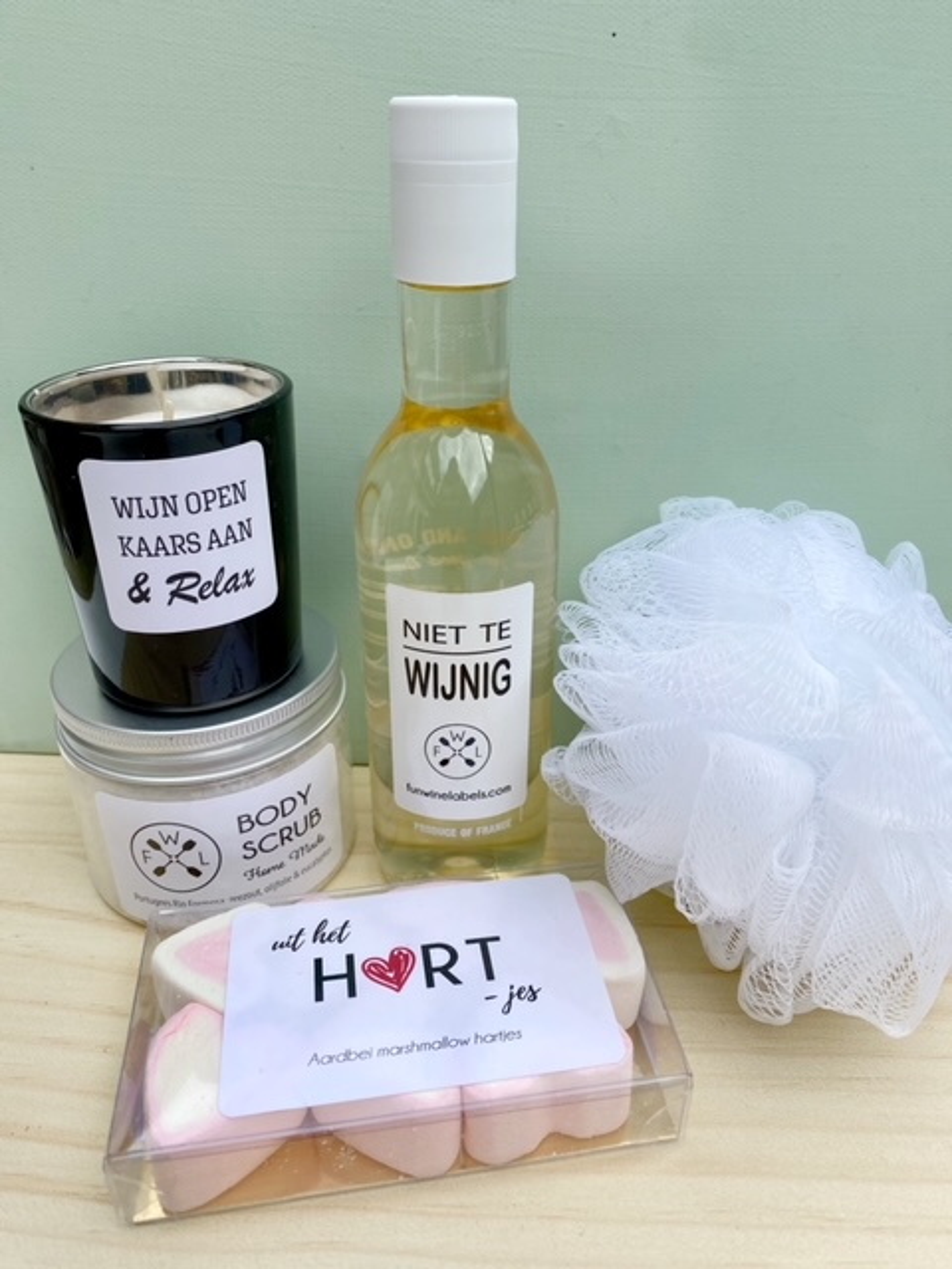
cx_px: 476
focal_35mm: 26
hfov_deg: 53.1
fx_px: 953
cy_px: 634
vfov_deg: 67.3
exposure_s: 1/1429
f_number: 1.8
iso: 32
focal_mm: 4.25
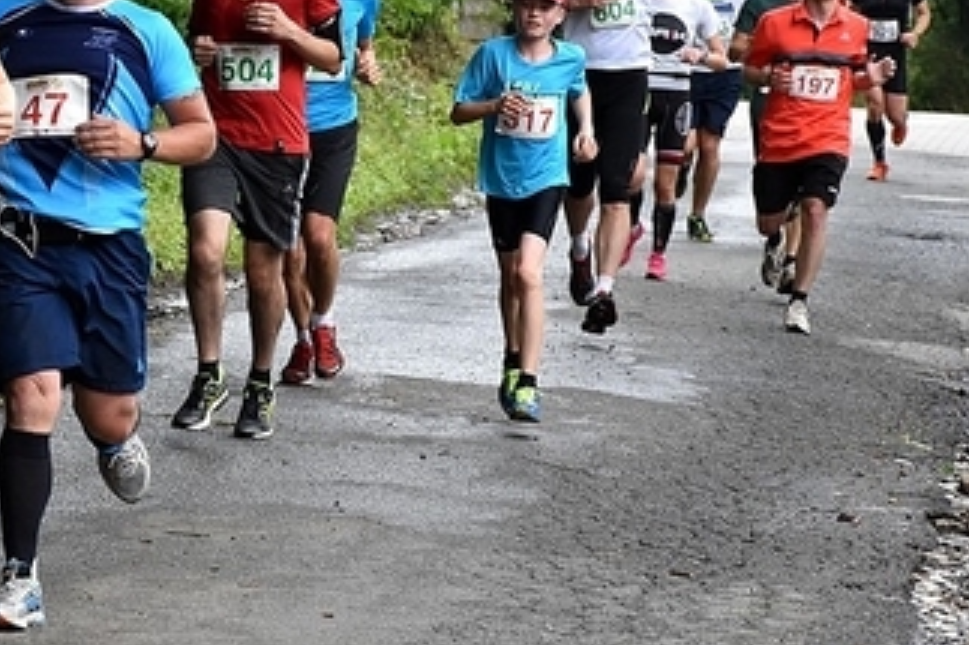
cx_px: 123
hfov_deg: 7.0
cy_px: 210
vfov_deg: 4.7
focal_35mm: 293
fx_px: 7880
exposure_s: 1/500
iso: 1100
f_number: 5.6
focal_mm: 105
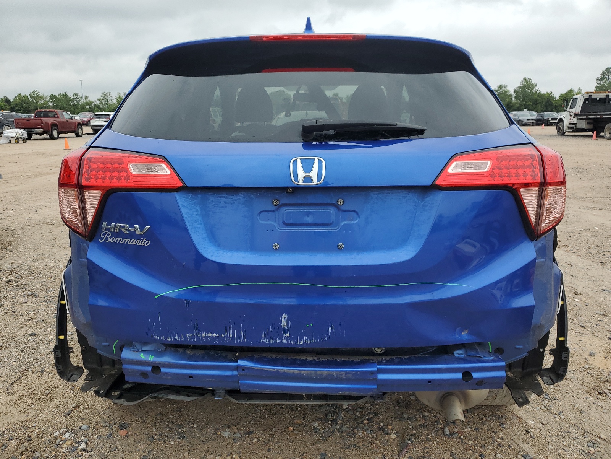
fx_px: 459
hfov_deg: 67.3
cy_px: 230
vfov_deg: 53.1
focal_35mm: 26
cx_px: 306
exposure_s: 1/1111
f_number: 1.5
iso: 50
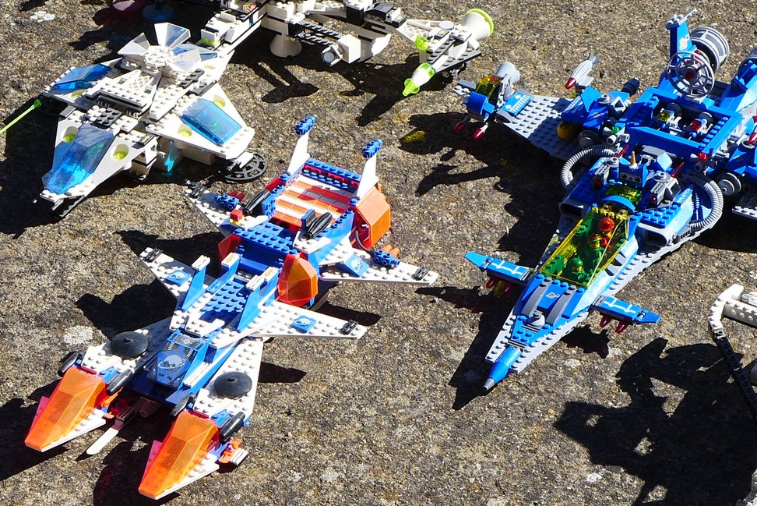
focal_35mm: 136
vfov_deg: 10.1
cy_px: 305
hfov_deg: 15.1
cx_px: 485
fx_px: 2861
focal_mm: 13.7
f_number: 4.5
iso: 80
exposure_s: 1/500
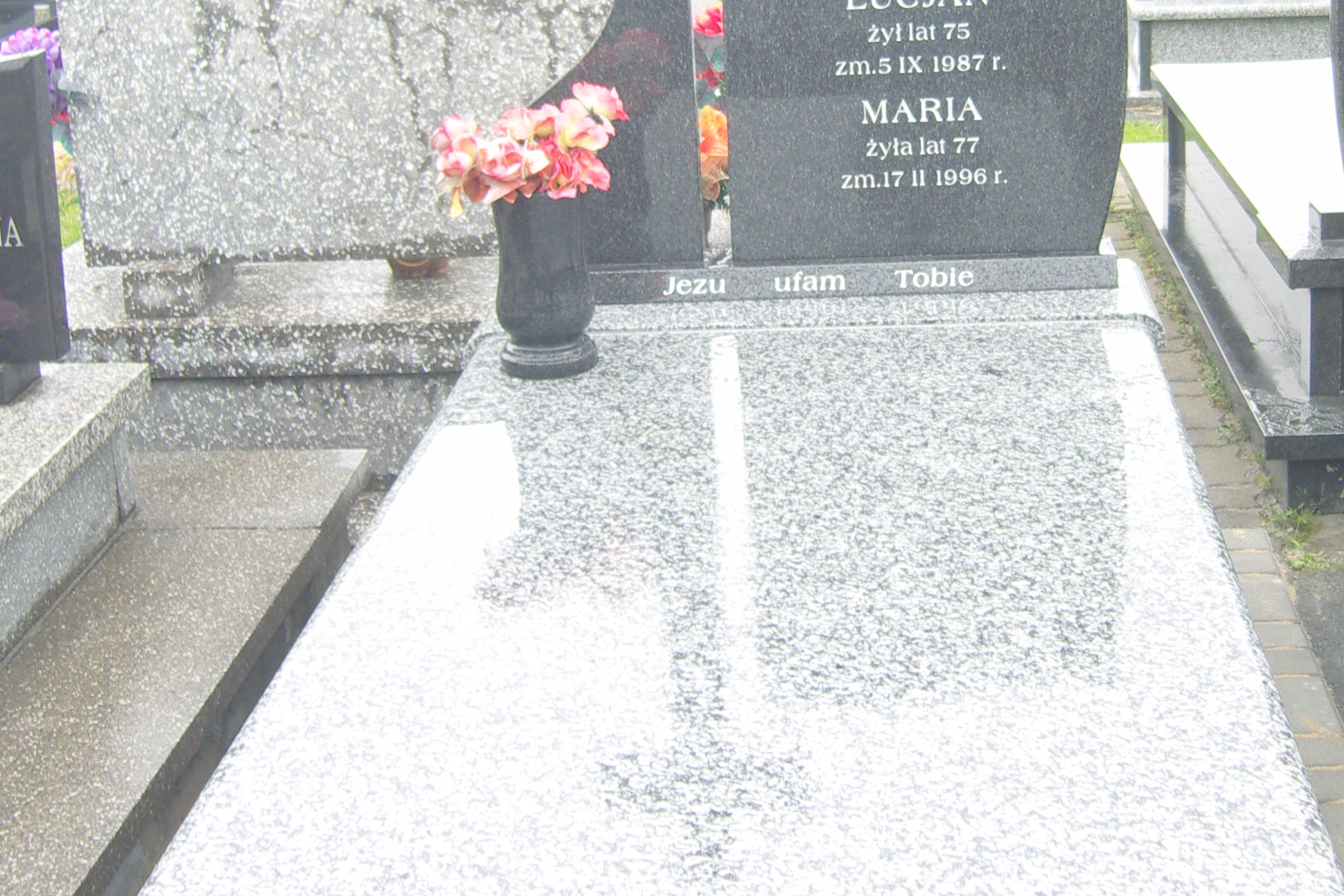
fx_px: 2053
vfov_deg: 24.2
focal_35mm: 55
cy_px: 157
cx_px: 848
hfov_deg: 36.0
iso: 100
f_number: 2.8
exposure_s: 1/40
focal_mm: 7.3
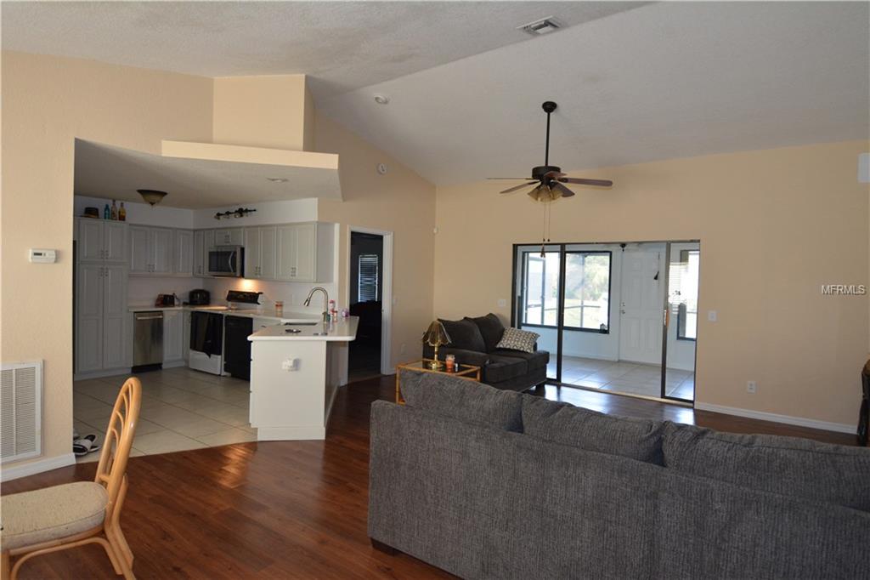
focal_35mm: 20
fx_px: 471
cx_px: 435
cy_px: 290
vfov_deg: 63.2
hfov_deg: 85.4
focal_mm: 13
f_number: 4
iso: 1250
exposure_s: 1/60
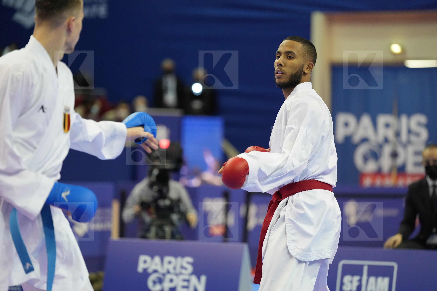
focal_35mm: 160
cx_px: 218
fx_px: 1942
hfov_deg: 12.8
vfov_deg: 8.6
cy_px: 146
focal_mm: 160
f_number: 2.8
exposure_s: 1/1000
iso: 4000
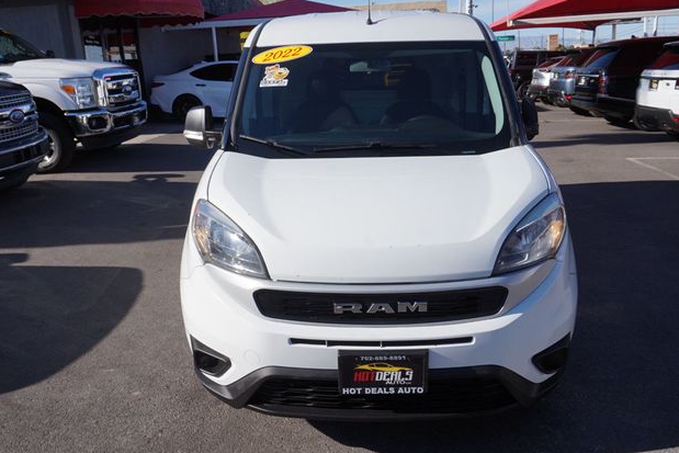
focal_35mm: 31
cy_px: 222
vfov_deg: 42.3
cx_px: 344
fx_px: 585
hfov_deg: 60.3
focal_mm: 20
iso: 100
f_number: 10
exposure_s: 1/250
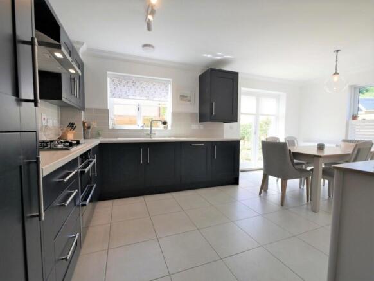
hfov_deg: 102.0
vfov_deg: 85.7
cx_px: 187
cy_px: 140
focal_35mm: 14
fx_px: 151
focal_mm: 7
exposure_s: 1/125
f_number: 4.5
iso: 200
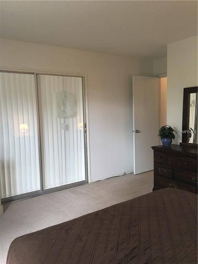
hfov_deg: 48.2
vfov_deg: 61.7
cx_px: 99
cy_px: 132
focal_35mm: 29
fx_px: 221
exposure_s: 1/15
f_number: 2.2
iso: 64
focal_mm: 4.15
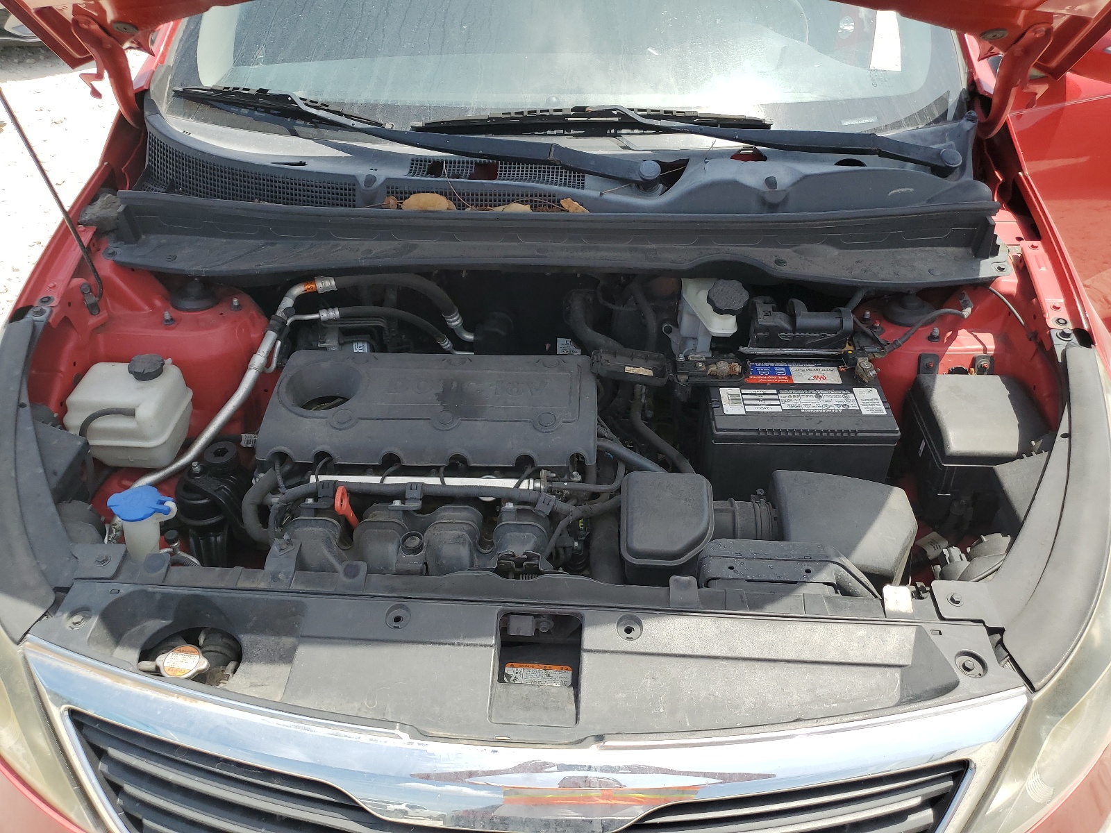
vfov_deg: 53.1
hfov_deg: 67.3
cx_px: 556
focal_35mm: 26
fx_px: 834
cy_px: 416
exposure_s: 1/1667
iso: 50
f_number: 1.5
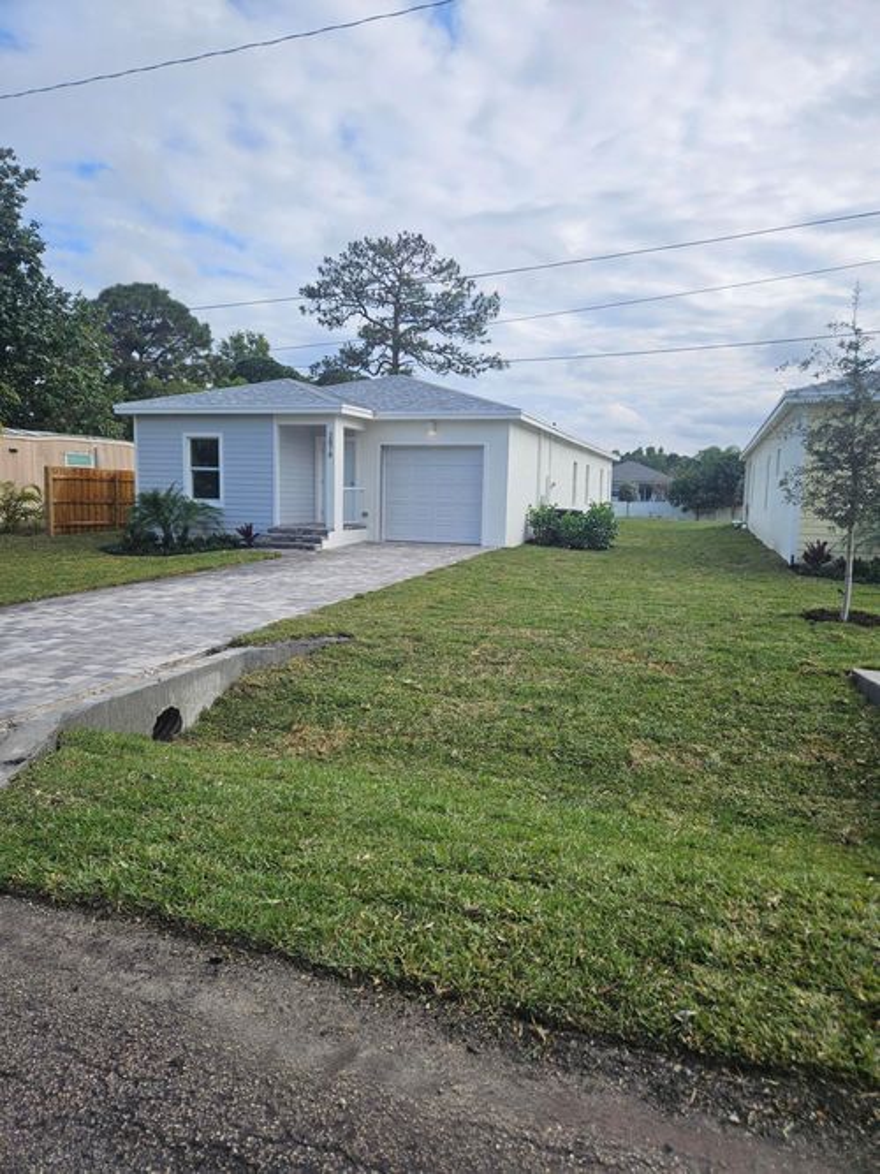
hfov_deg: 58.9
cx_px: 440
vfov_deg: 73.9
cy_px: 587
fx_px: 780
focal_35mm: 23
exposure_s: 1/2384
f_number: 1.8
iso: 25
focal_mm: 5.4
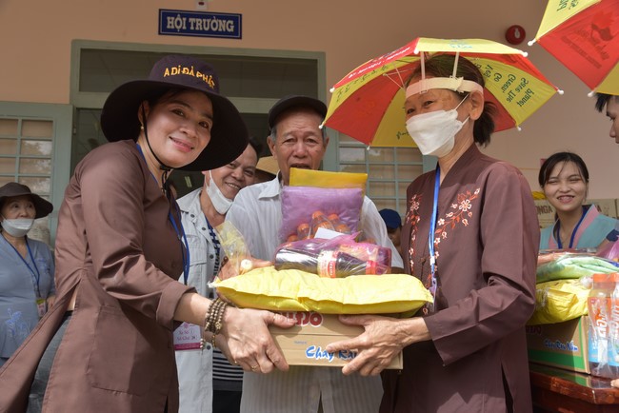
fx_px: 585
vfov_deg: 38.9
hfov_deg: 55.8
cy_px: 206
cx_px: 310
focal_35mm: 34
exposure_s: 1/250
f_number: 8
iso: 220
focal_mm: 34
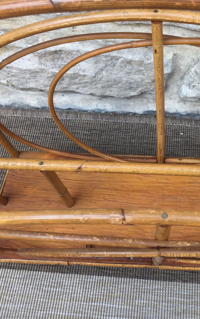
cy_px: 119
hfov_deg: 27.9
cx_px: 162
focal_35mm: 45
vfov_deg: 44.0
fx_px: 392
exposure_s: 1/113
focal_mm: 4.15
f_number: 2.2
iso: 25
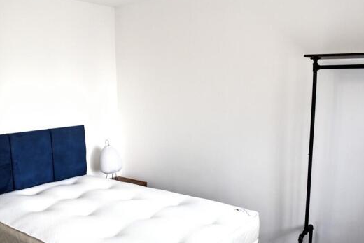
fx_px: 344
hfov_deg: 55.8
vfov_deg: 38.8
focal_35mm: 34
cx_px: 172
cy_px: 144
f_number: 8
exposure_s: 1/250
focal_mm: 18
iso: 400
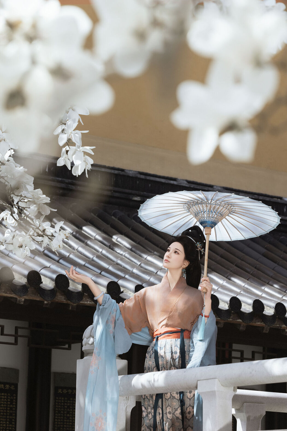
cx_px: 144
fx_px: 1495
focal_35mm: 125
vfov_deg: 16.4
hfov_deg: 11.0
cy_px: 216
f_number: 7.1
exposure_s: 1/200
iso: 100
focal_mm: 125
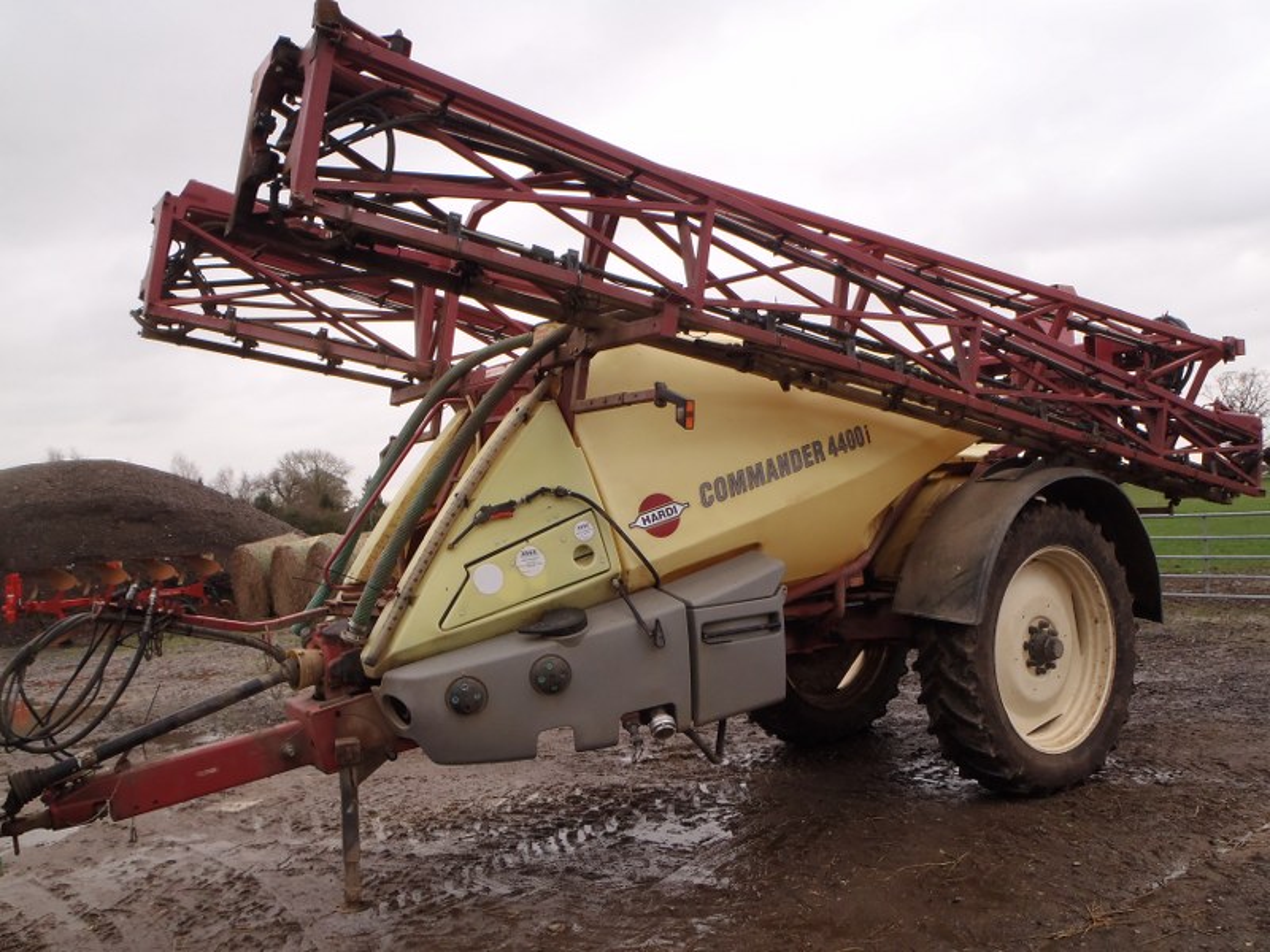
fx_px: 1027
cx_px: 635
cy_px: 476
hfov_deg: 63.4
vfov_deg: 49.7
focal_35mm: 28
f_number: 3.5
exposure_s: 1/60
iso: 80
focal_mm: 5
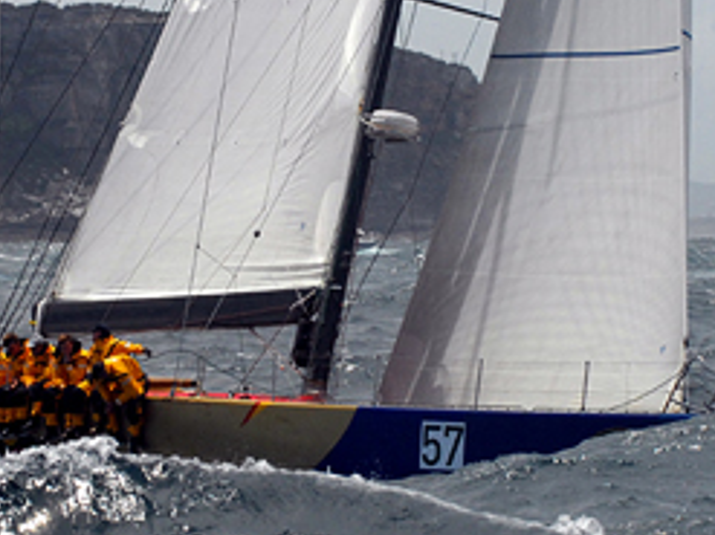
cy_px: 207
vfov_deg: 3.4
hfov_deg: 4.5
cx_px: 344
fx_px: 9025
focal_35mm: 437
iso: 400
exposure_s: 1/1000
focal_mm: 125
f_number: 8.5
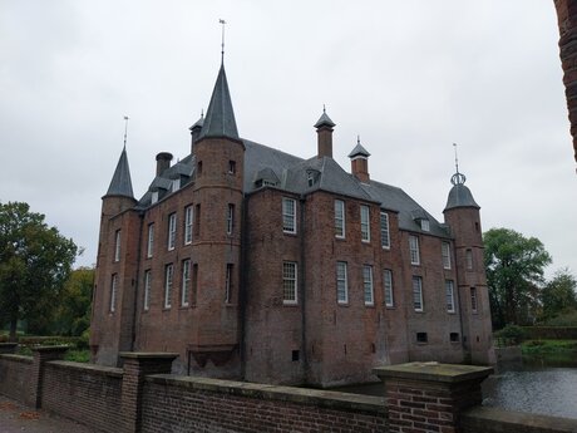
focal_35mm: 26
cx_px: 288
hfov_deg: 67.3
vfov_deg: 53.1
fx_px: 433
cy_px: 216
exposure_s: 1/129
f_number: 1.8
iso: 27
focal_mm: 4
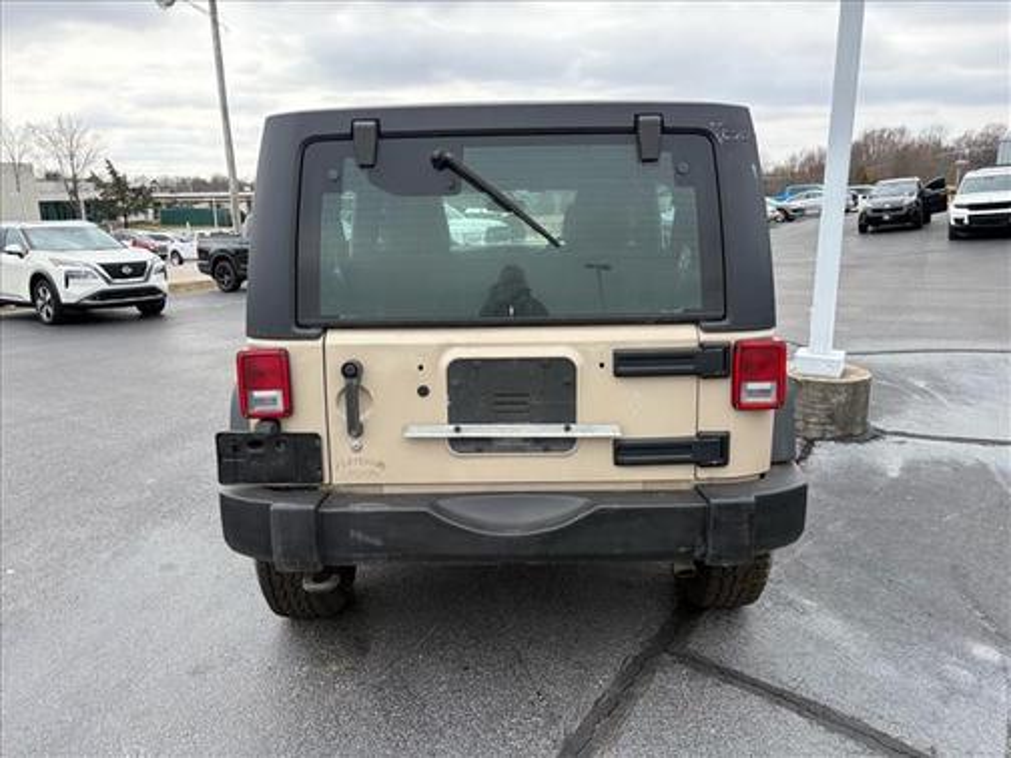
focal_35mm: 26
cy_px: 379
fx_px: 759
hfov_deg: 67.3
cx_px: 506
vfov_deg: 53.1
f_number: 1.6
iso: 64
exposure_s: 1/1420
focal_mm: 5.96
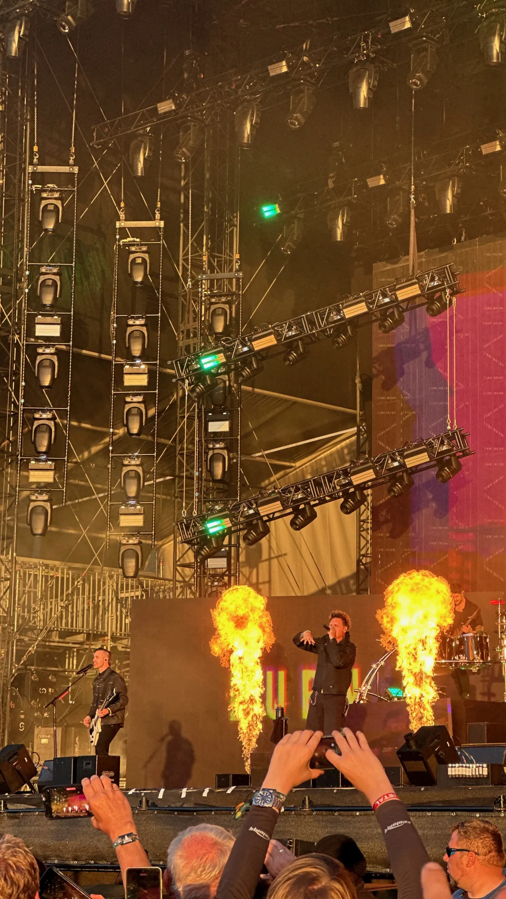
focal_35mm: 84
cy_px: 449
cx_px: 337
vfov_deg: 25.3
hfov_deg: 14.4
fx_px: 2004
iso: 50
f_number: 2.8
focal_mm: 9
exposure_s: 1/120
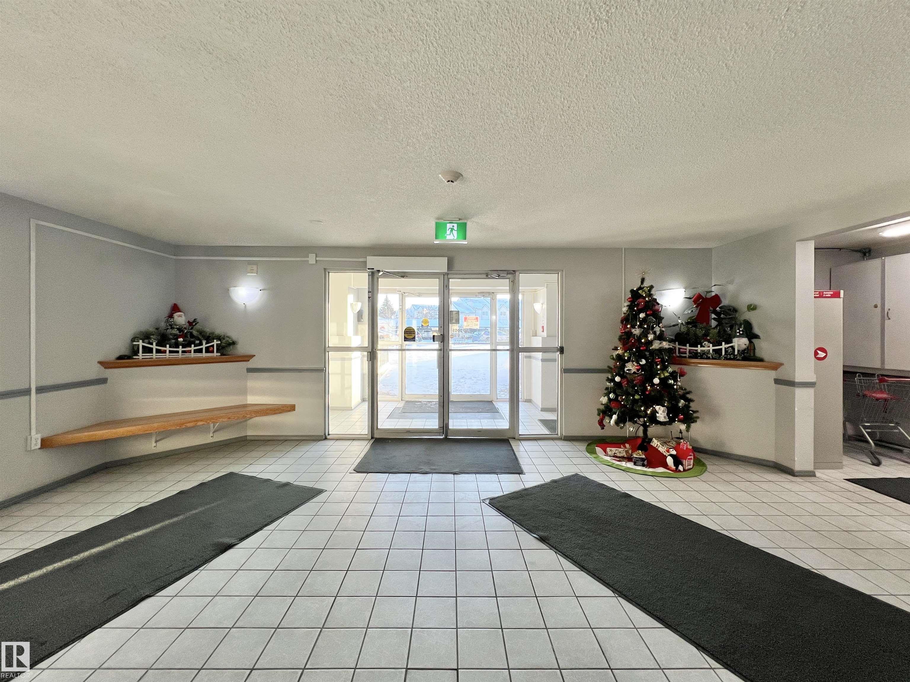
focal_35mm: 13
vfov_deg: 89.9
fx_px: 342
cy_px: 341
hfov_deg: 106.2
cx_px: 455
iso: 50
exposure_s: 1/120
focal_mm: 1.57
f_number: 1.8
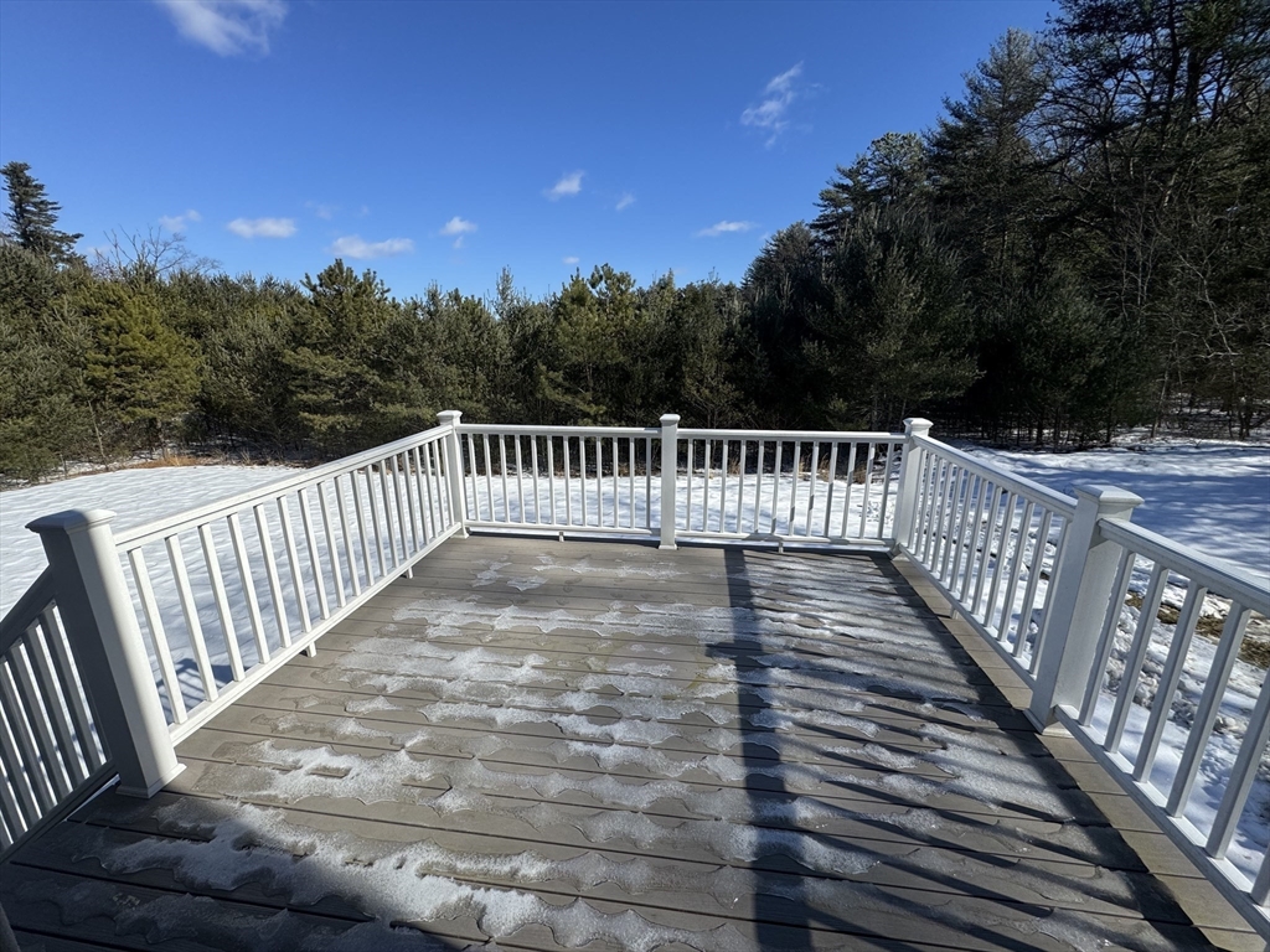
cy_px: 476
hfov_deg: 102.1
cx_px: 635
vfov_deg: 85.7
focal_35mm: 14
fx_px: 514
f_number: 2.2
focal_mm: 2.22
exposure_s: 1/2273
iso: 50
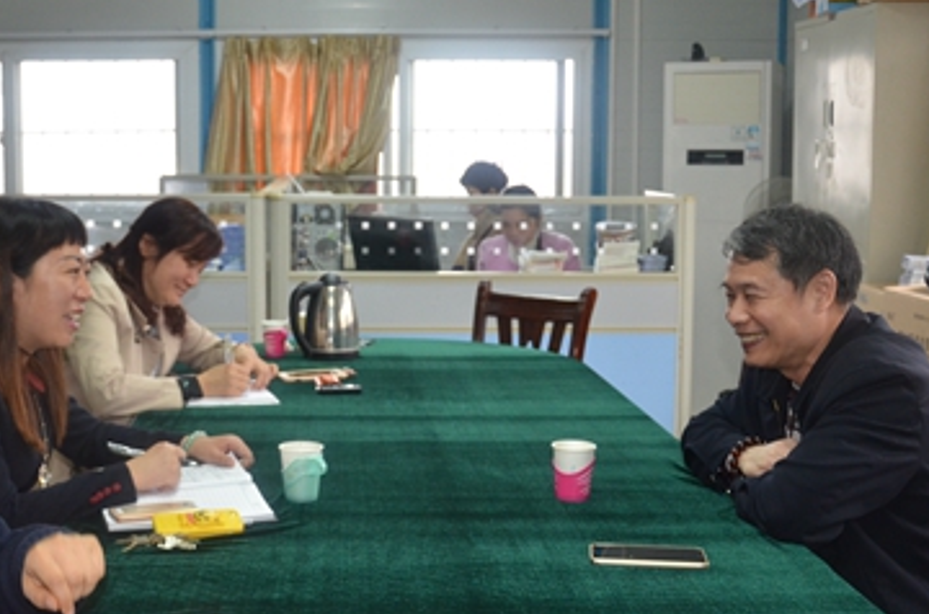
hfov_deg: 36.2
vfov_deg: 24.5
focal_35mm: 55
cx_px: 369
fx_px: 1416
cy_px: 293
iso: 800
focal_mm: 22
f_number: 3.8
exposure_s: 1/60
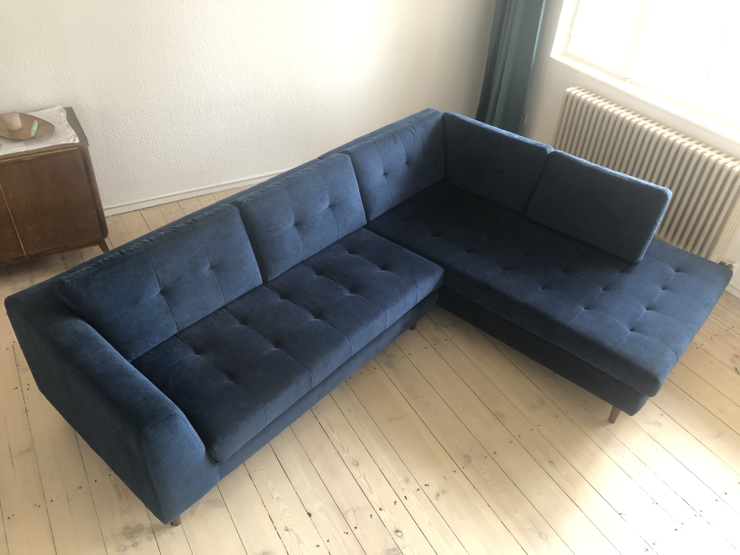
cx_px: 370
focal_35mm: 28
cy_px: 278
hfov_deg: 63.4
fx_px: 599
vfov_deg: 49.7
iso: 80
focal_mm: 4
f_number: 1.8
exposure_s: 1/15
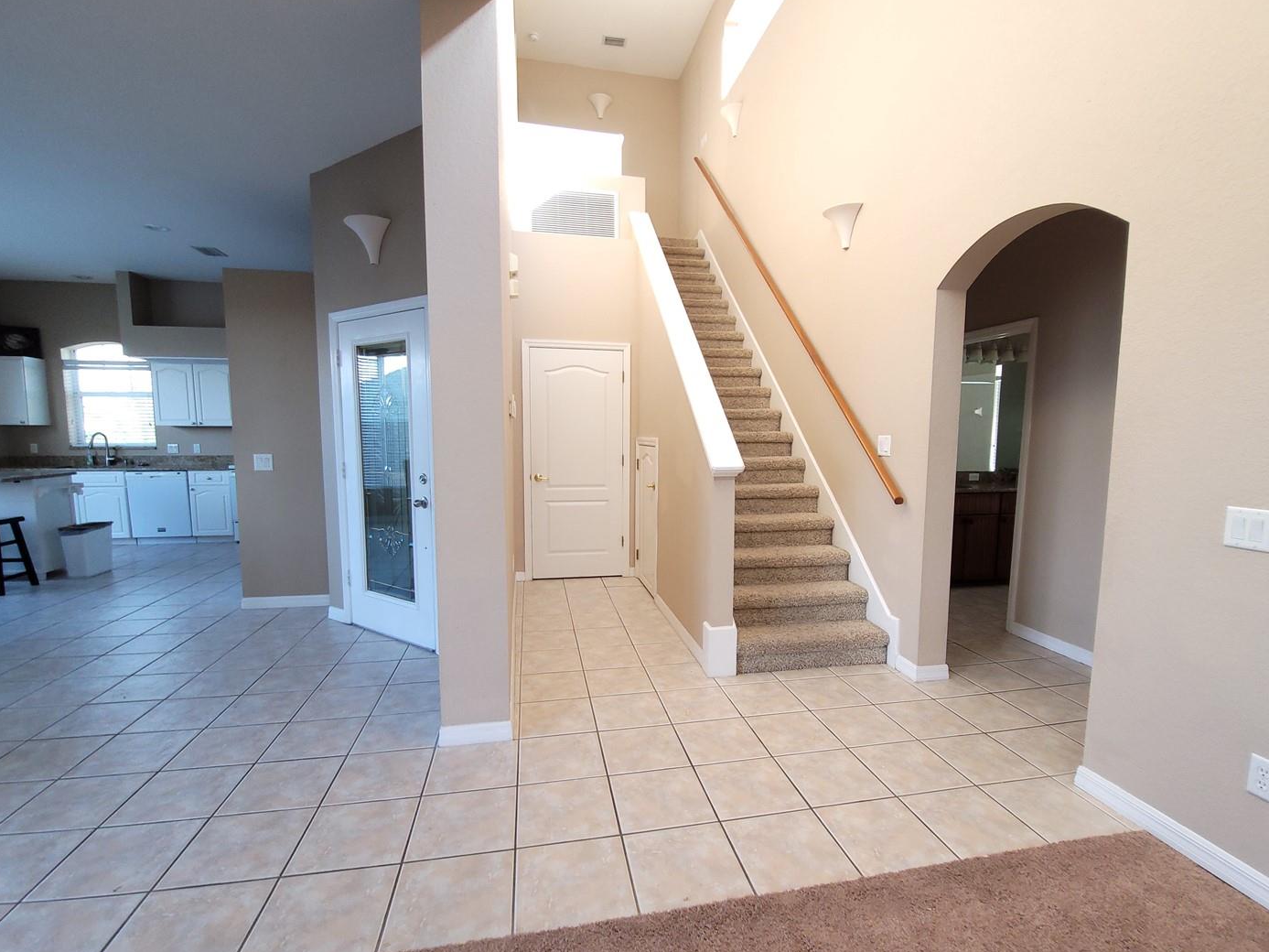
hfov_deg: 98.1
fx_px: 550
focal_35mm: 15
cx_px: 654
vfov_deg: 81.7
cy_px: 495
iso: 80
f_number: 2.2
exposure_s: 1/30
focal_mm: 1.74
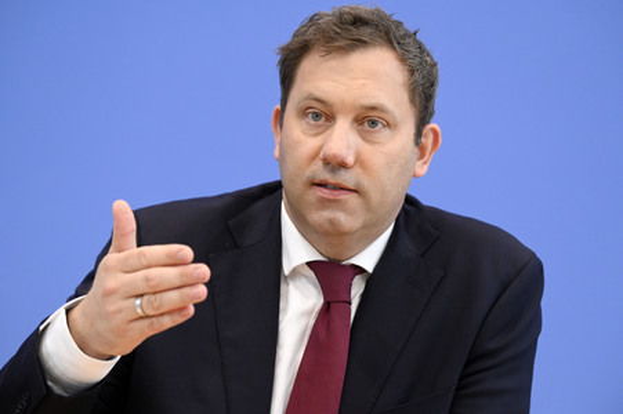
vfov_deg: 11.0
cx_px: 312
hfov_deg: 16.4
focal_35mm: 125
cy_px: 207
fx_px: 2162
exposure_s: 1/1250
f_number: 4
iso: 4000
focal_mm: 125
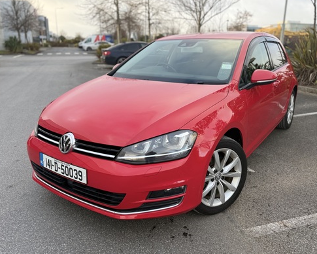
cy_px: 117
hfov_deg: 60.4
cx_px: 166
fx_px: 272
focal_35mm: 29
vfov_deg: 49.9
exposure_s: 1/355
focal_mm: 6.76
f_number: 1.78
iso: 80
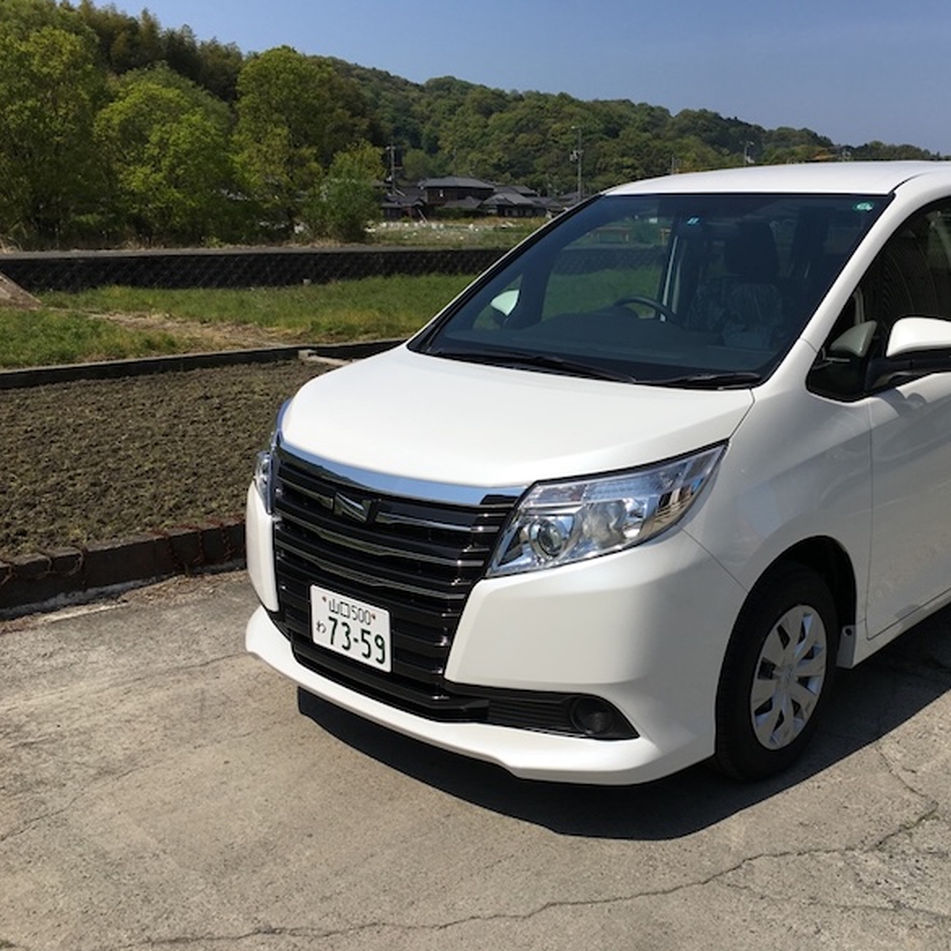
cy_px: 474
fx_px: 1088
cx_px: 639
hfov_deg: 46.4
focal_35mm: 35
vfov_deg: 47.2
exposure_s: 1/3344
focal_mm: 4.15
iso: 25
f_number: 2.2
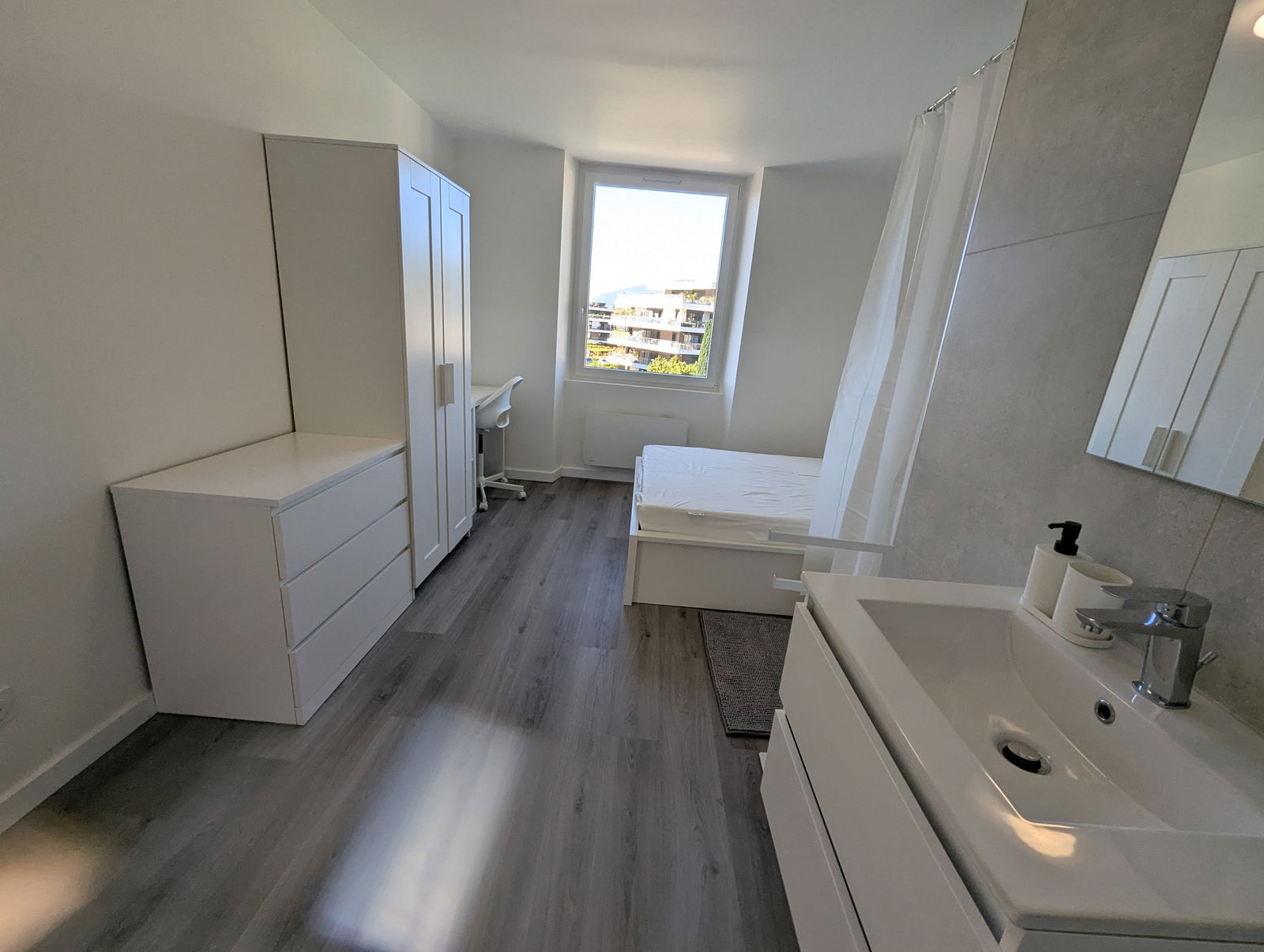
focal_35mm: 13
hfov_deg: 106.1
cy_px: 476
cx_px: 632
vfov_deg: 90.0
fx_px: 475
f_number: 2.2
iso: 69
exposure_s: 1/205
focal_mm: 1.95
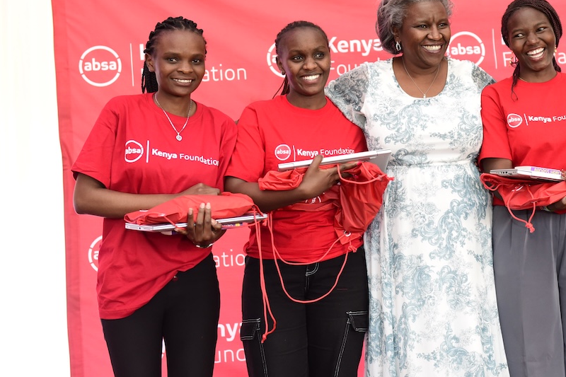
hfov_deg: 25.8
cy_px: 141
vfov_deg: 17.5
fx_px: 1226
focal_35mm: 78
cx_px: 401
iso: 1250
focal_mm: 52
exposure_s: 1/125
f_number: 3.2
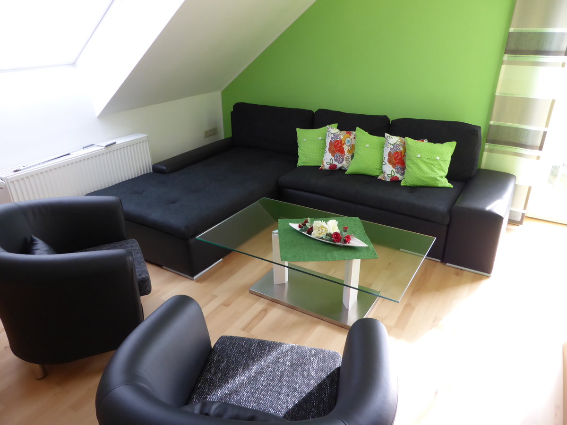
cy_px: 212
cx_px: 284
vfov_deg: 54.9
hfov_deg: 69.4
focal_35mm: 25
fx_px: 409
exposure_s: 1/60
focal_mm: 4.3
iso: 320
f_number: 3.3
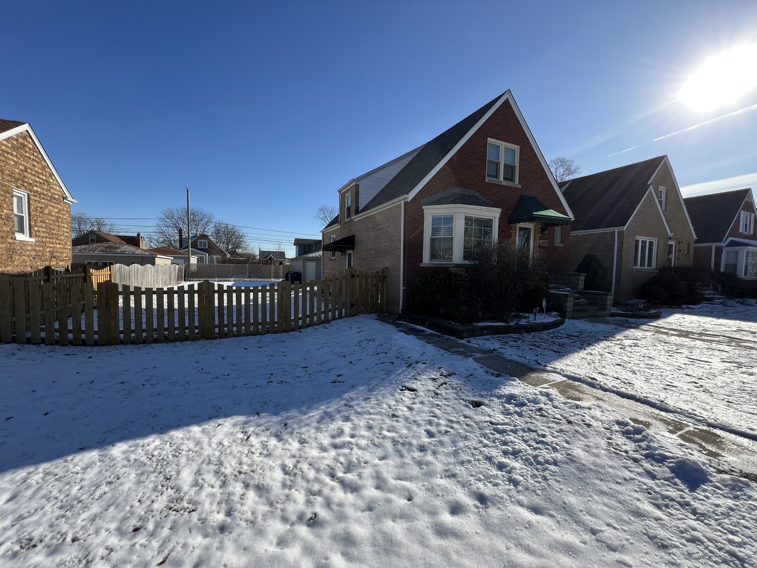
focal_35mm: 13
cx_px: 378
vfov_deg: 89.9
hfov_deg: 106.2
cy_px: 284
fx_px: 284
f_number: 1.8
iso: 32
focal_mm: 1.57
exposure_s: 1/927
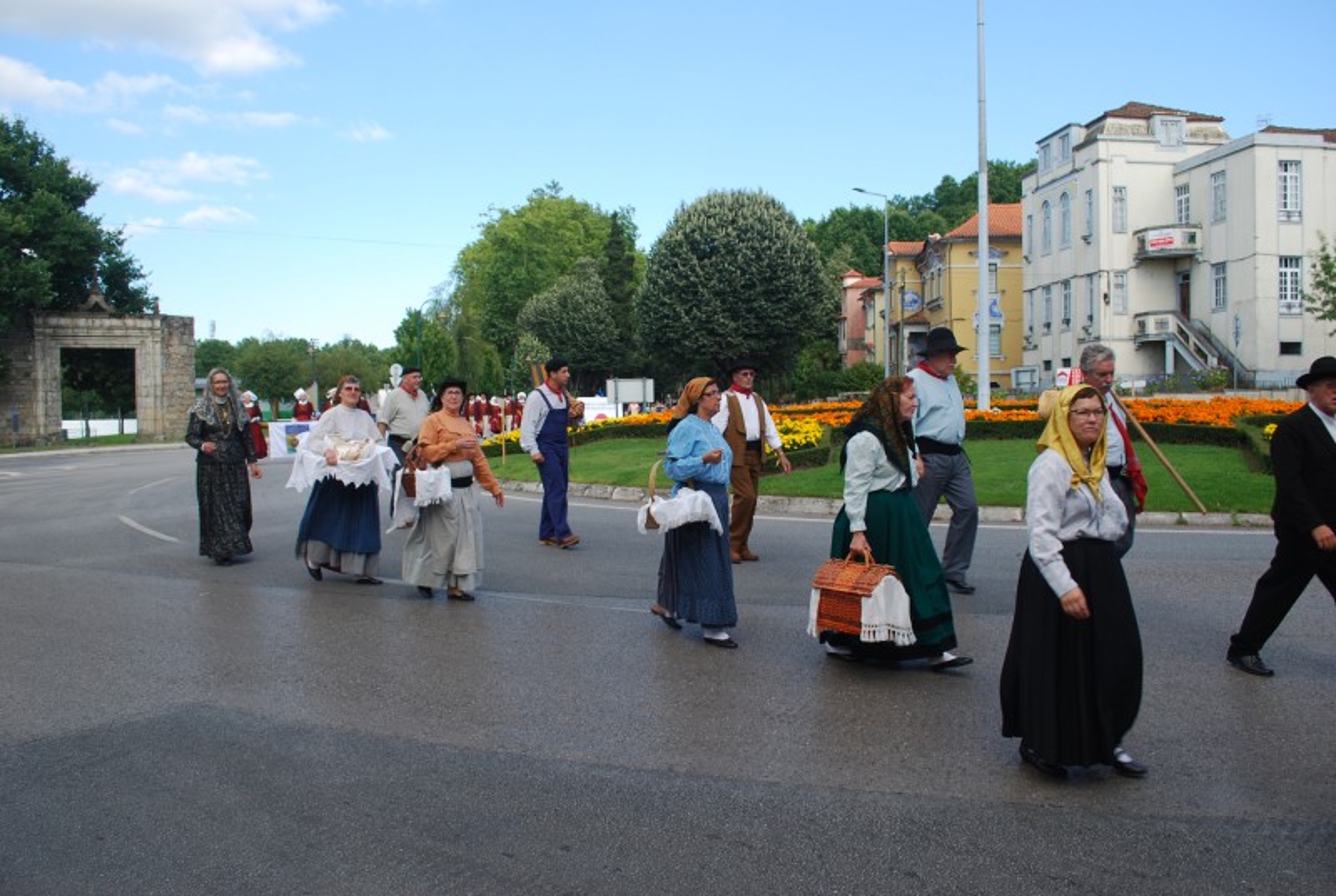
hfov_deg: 67.3
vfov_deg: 48.1
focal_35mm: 27
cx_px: 668
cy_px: 448
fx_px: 1004
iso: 100
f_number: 6.3
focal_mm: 18
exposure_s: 1/160
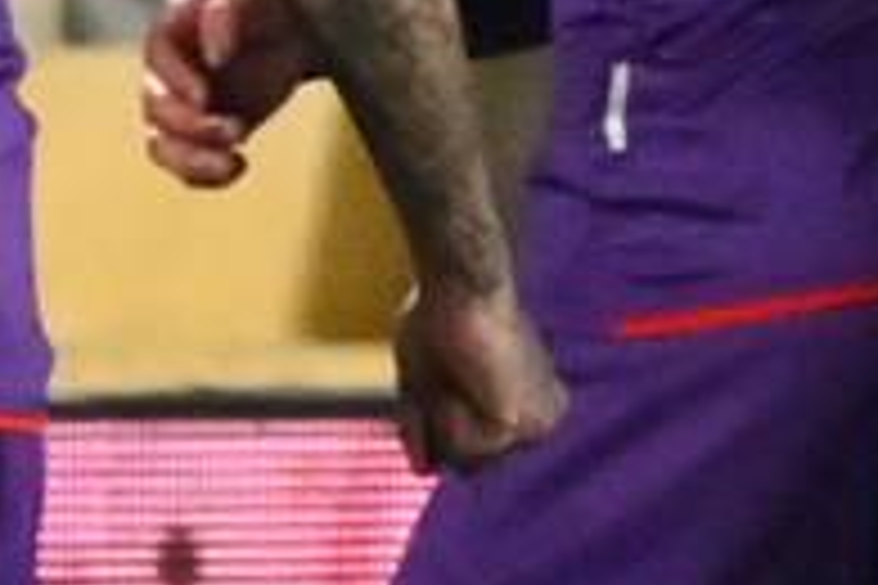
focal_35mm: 4013
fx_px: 97865
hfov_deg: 0.5
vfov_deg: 0.3
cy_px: 142
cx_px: 896
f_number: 5.6
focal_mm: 560
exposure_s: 1/1250
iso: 3200
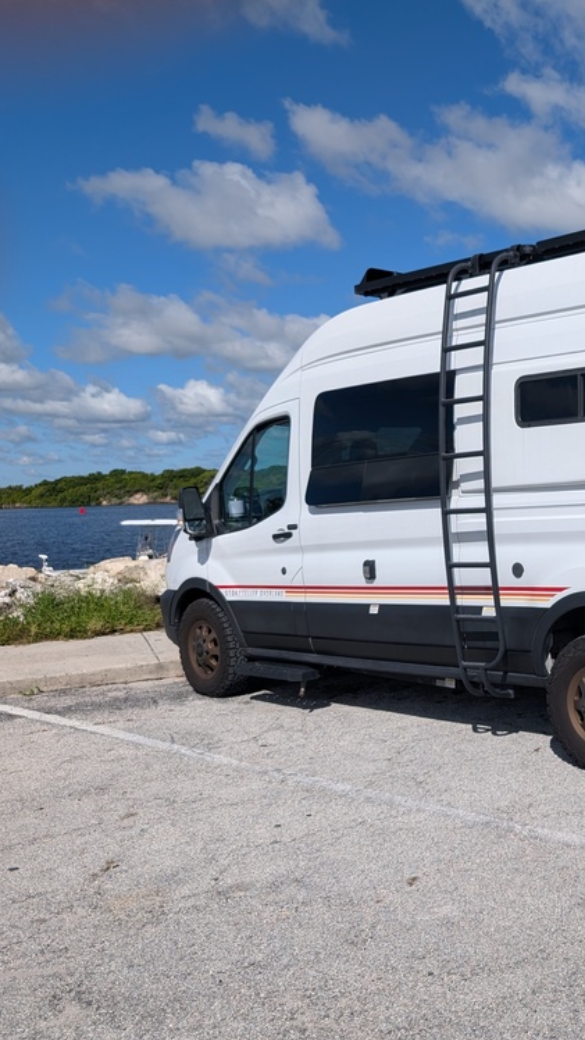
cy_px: 522
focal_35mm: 35
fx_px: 965
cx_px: 625
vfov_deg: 56.6
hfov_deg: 30.6
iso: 23
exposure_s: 1/2481
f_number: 1.68
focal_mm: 6.9
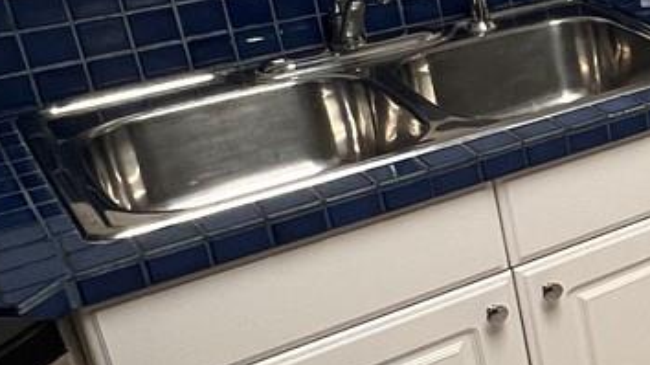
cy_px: 37
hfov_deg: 21.8
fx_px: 1103
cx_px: 1149
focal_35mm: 64
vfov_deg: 18.5
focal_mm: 1.57
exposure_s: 1/120
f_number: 1.8
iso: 250
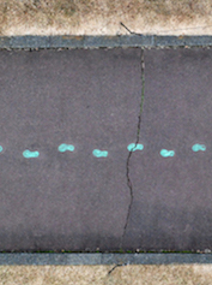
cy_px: 147
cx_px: 152
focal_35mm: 208
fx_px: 1703
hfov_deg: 7.1
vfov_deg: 9.5
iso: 1600
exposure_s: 1/1000
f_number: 8
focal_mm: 80
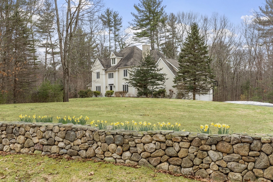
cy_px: 91
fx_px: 319
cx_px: 136
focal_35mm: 42
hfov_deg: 46.4
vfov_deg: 31.9
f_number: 7.1
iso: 100
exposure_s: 1/100
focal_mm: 28
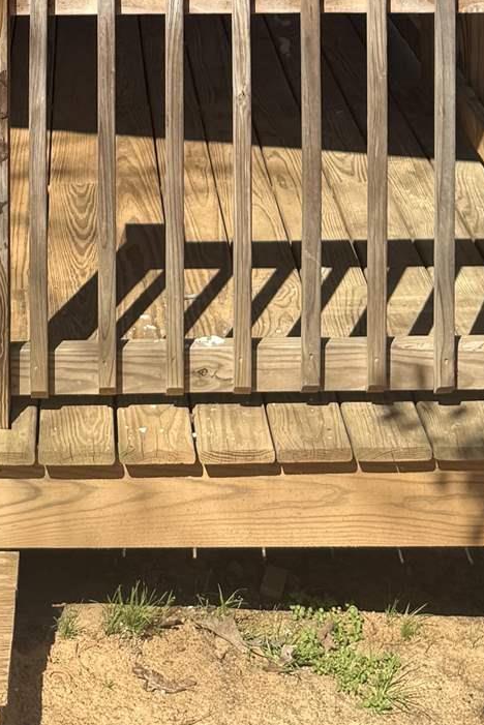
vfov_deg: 20.6
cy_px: -401
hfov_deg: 16.5
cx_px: 69
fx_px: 1652
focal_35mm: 82
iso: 80
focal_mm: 6.76
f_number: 1.78
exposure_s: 1/2703
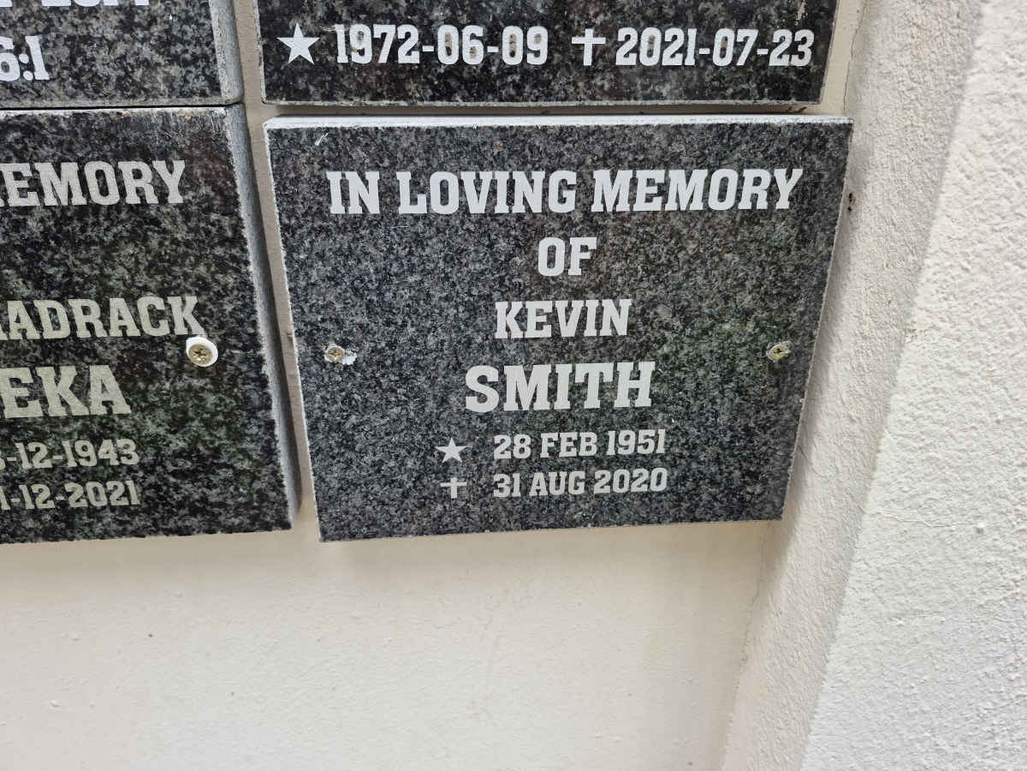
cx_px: 514
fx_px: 682
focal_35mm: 23
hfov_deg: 73.9
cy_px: 386
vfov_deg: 58.9
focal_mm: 5.4
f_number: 1.8
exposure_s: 1/180
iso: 32
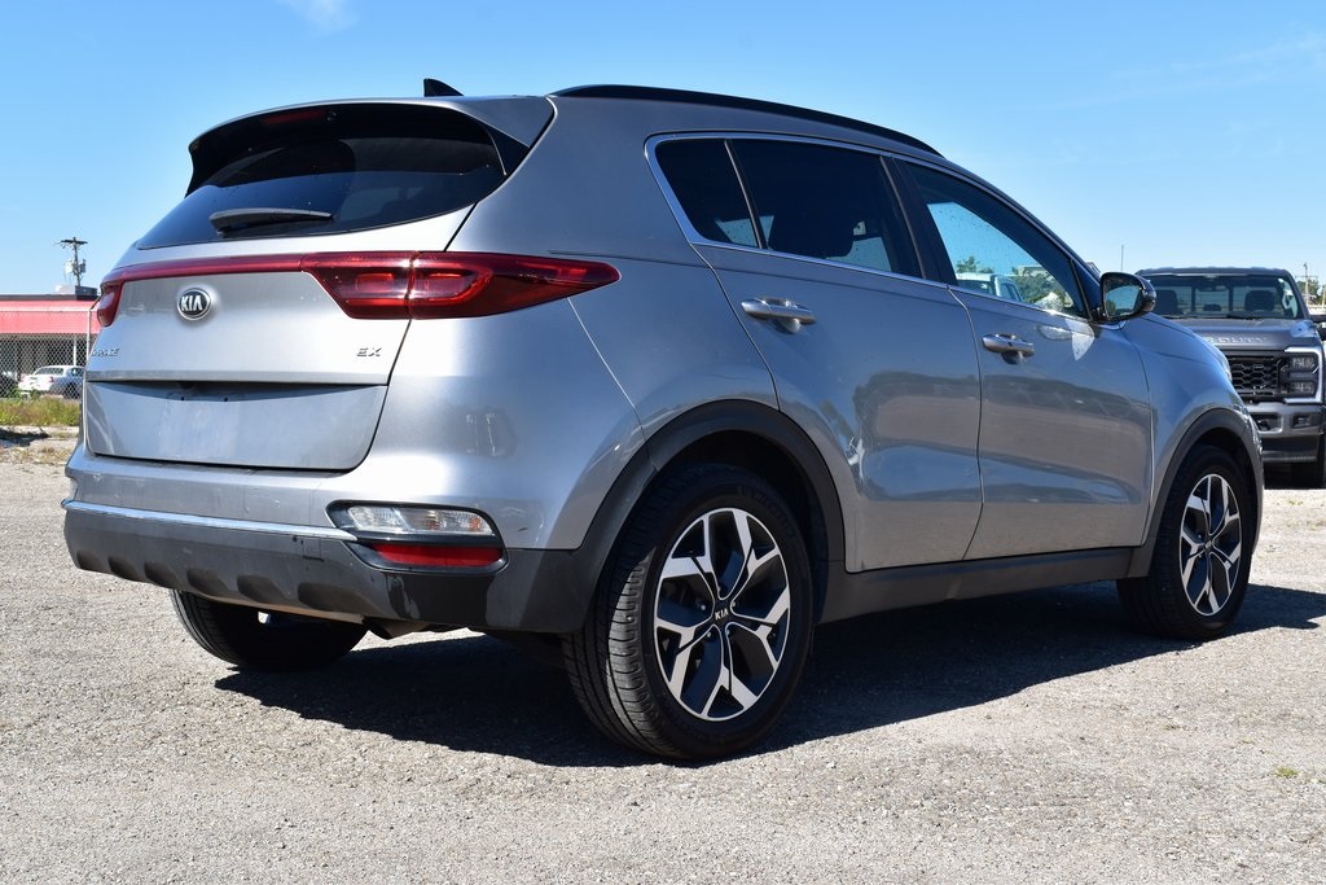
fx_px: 1713
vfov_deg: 29.0
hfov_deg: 42.3
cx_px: 663
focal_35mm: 46
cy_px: 442
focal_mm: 31
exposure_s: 1/400
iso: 400
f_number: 11
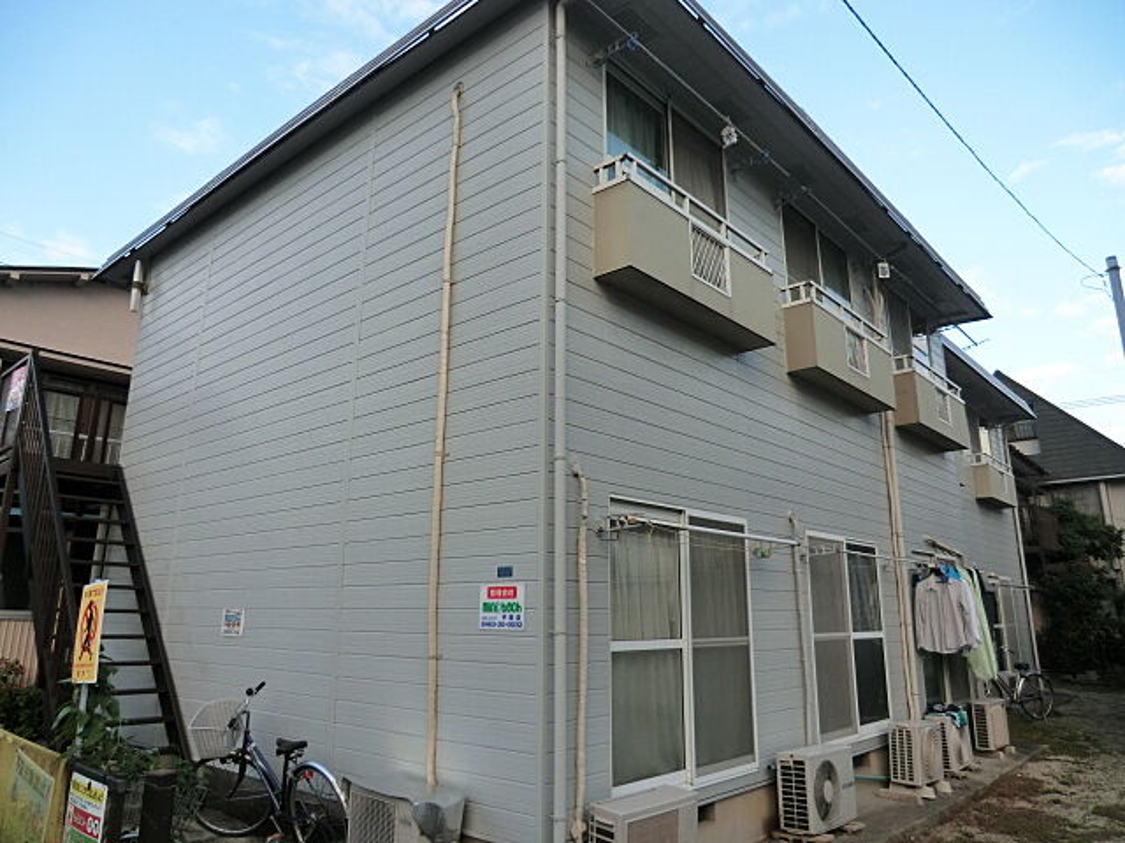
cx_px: 562
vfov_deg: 56.8
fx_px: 780
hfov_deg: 71.6
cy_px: 422
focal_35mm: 24
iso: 80
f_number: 3.2
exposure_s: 1/200
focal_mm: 4.3
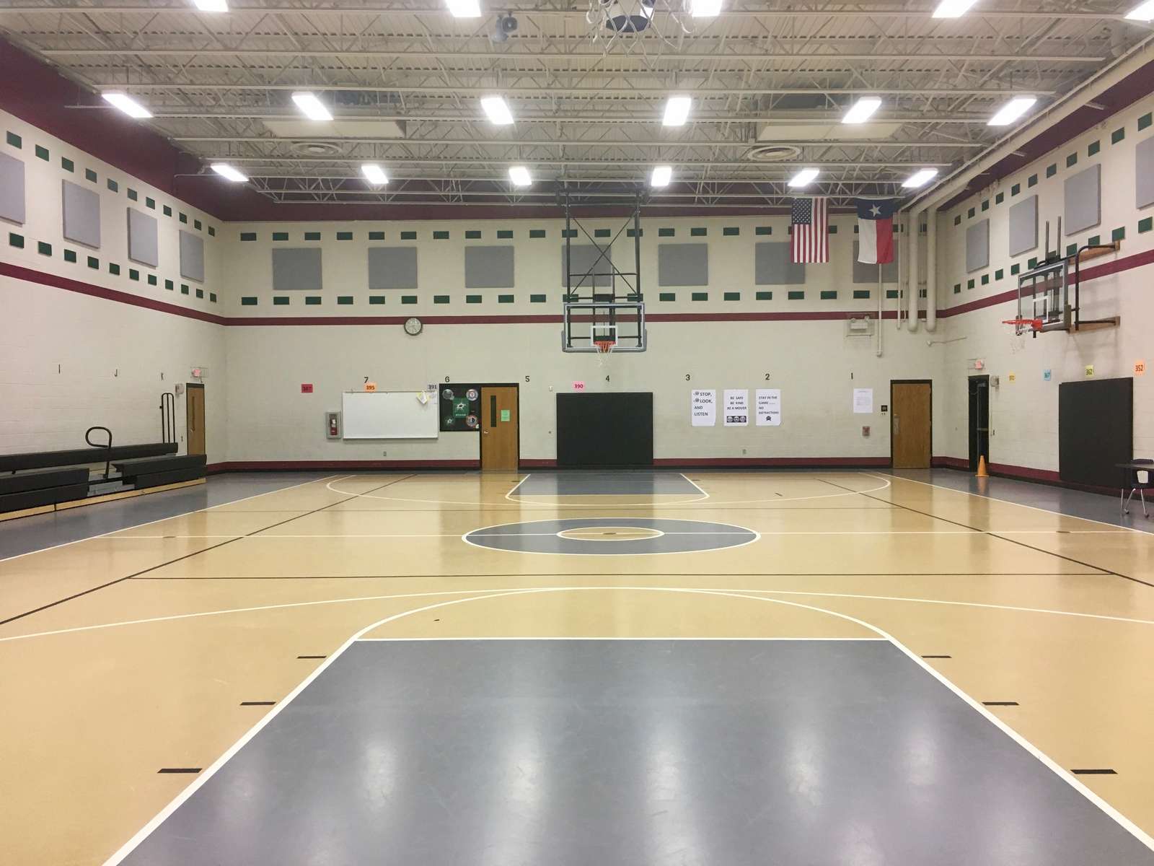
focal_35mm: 29
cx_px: 577
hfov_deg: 61.7
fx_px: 967
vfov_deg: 48.2
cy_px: 433
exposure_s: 1/30
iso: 40
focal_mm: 4.15
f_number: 2.2
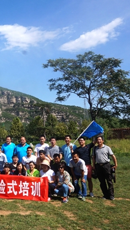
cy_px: 104
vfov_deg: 47.3
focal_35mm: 43
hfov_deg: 24.5
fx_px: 263
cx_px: -34
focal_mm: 16
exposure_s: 1/125
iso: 100
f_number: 14
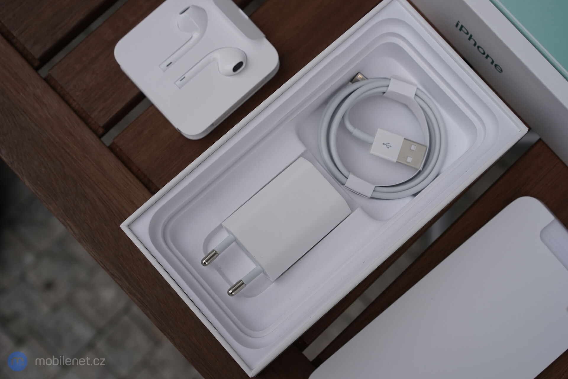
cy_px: 190
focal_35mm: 55
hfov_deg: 36.2
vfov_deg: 24.6
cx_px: 284
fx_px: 868
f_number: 7.1
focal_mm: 55
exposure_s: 1/250
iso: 160
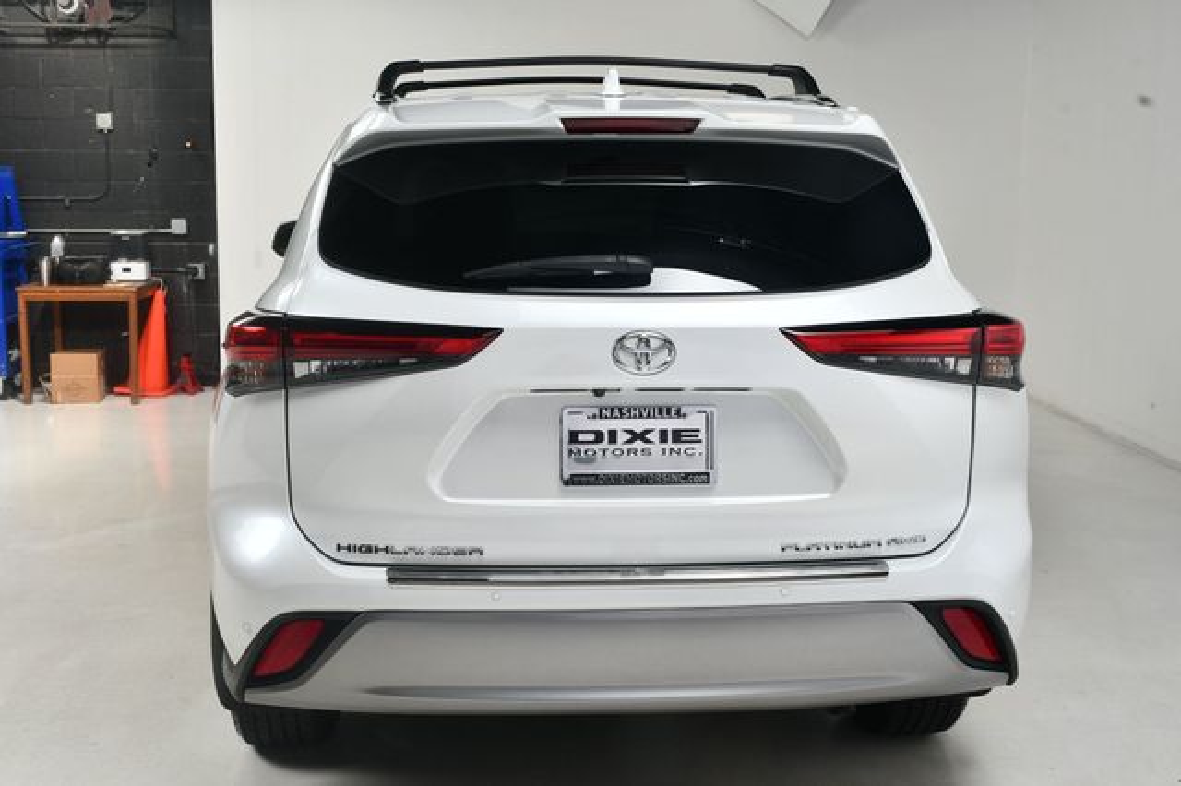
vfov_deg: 29.8
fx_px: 1475
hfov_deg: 43.6
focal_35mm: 45
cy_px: 393
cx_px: 590
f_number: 13
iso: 100
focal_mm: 30
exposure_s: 1/160
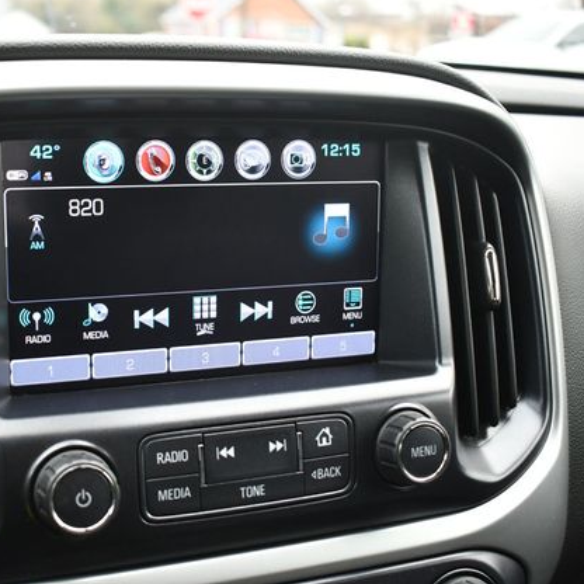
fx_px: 897
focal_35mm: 47
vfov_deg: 36.1
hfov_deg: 35.5
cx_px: 164
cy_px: 288
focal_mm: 24
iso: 800
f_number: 3.8
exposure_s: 1/200
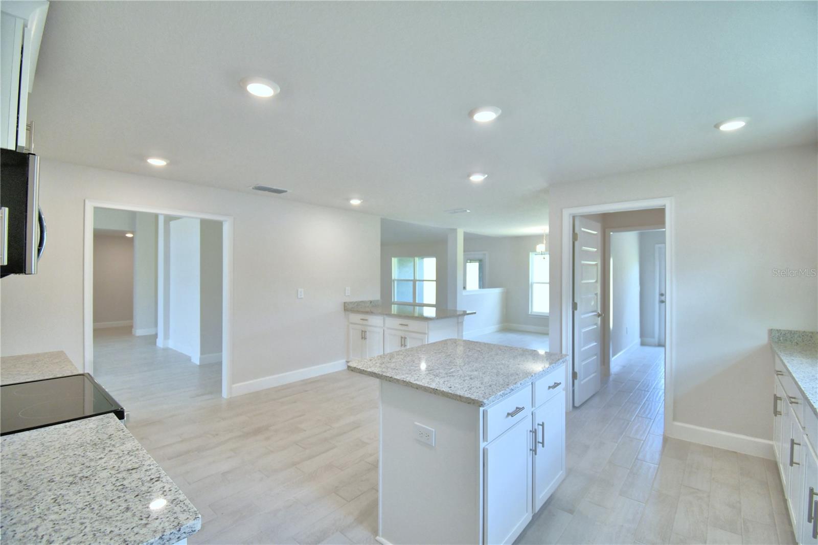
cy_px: 272
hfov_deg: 100.4
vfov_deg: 77.3
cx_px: 409
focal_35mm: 15
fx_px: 341
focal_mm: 10
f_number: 4.5
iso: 360
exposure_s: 1/125
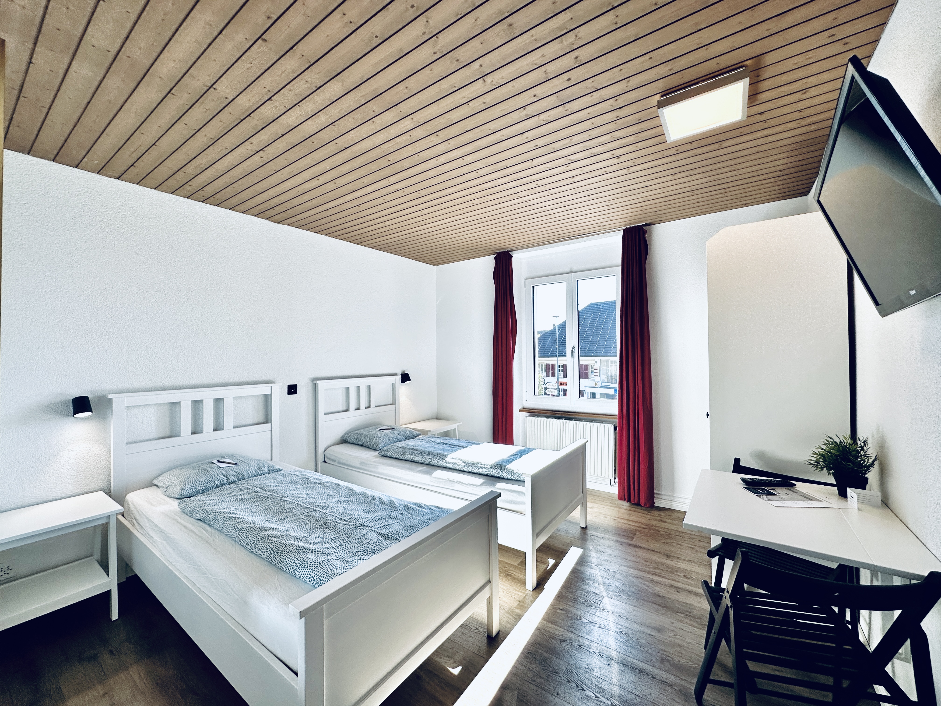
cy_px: 353
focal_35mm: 14
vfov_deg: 85.7
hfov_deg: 102.1
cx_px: 470
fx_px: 381
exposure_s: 1/203
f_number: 2.2
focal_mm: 2.22
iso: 40
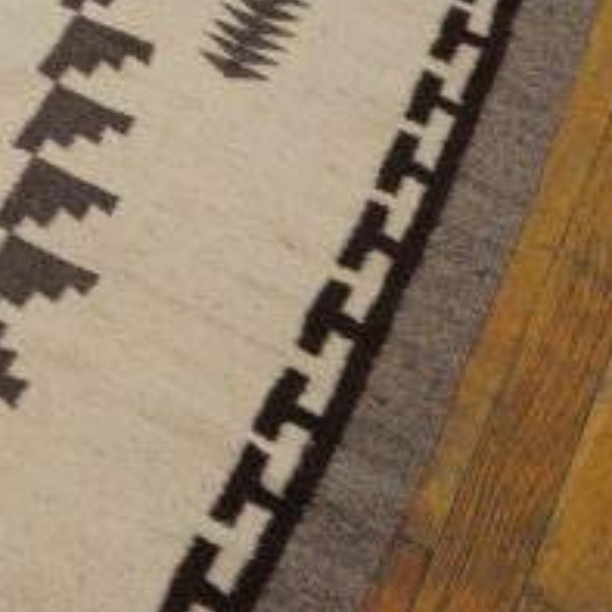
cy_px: 42
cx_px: -236
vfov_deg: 18.3
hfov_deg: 17.3
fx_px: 1860
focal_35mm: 93
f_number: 4
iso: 400
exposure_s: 1/60
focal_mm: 24
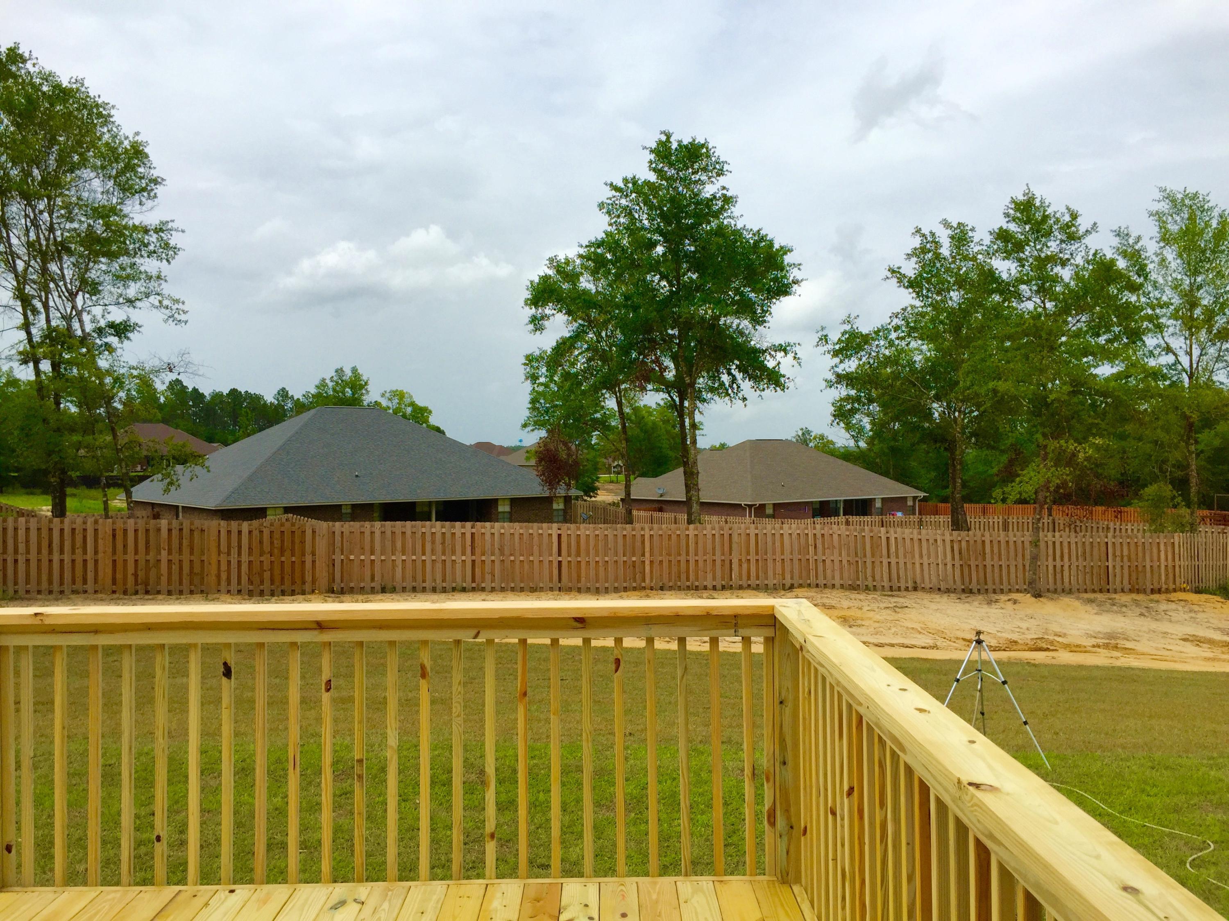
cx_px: 614
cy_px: 460
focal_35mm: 29
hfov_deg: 61.7
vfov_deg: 48.2
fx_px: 1030
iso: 32
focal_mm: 4.15
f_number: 2.2
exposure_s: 1/2198
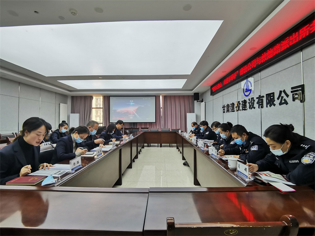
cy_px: 118
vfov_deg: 74.7
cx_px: 158
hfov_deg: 91.0
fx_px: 155
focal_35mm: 17
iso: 160
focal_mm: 2.26
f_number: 2.2
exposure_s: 1/100
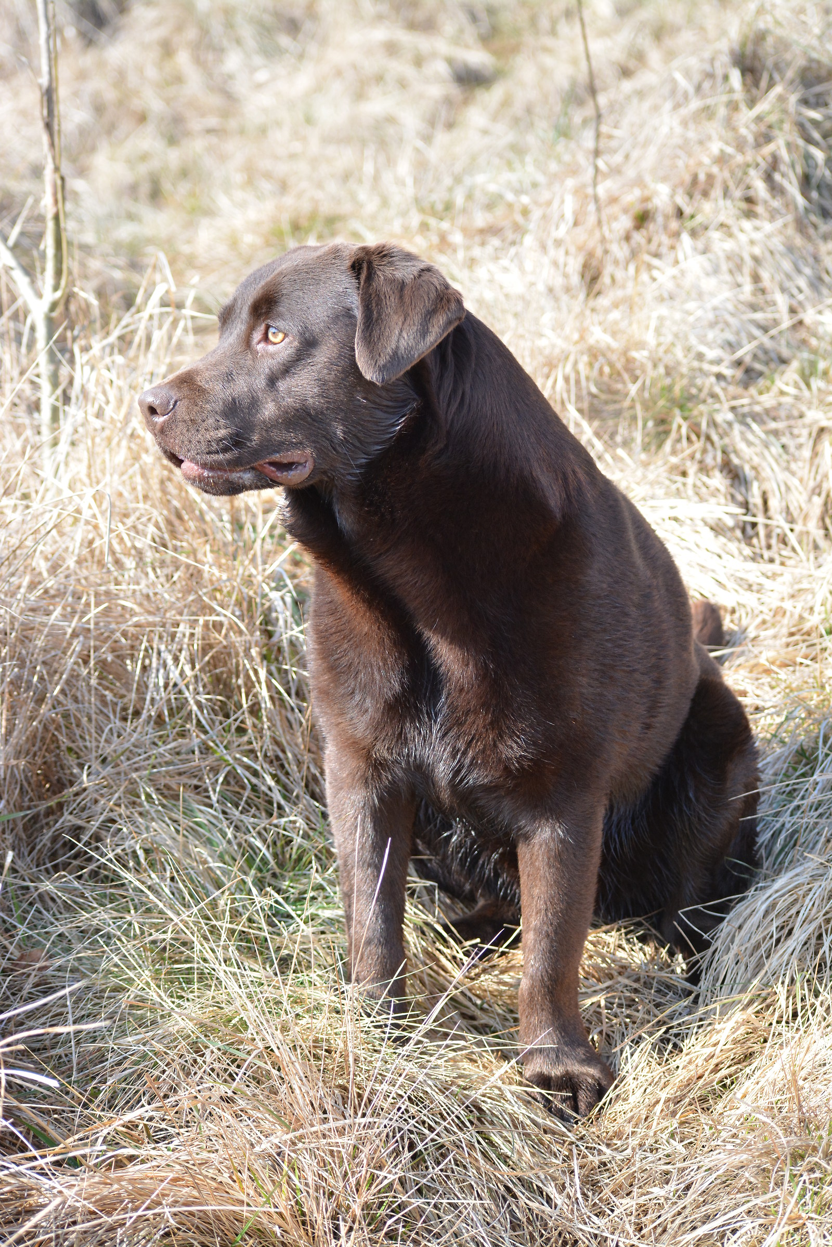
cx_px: 416
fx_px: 3640
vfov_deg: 19.5
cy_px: 624
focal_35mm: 105
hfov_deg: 13.0
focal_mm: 70
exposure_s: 1/800
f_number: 4.5
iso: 800
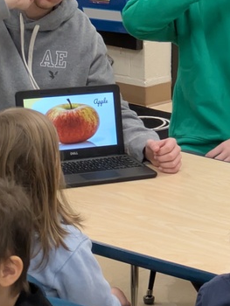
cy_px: 185
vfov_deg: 13.2
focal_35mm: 149
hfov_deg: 9.8
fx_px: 1318
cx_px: 302
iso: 635
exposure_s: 1/60
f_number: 1.89
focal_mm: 5.43
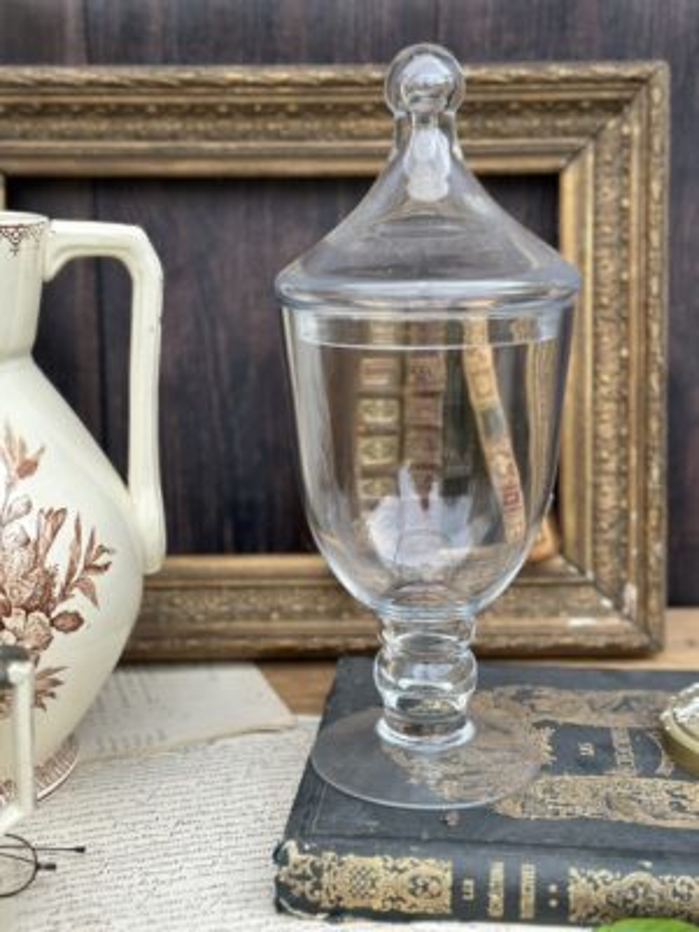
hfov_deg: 30.3
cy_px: 466
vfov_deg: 39.7
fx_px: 1292
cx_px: 350
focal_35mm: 48
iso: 80
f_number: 1.78
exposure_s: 1/417
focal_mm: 6.86
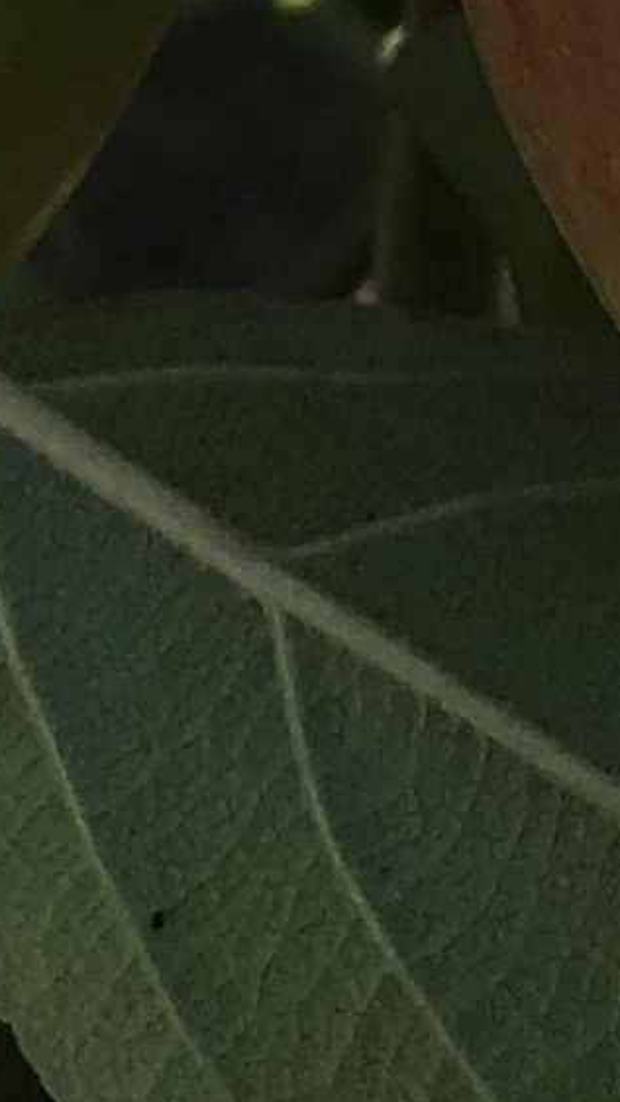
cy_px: -1232
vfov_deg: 8.9
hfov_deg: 5.4
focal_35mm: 227
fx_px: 6627
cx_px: 461
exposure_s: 1/962
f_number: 2.2
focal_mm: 4.15
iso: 25
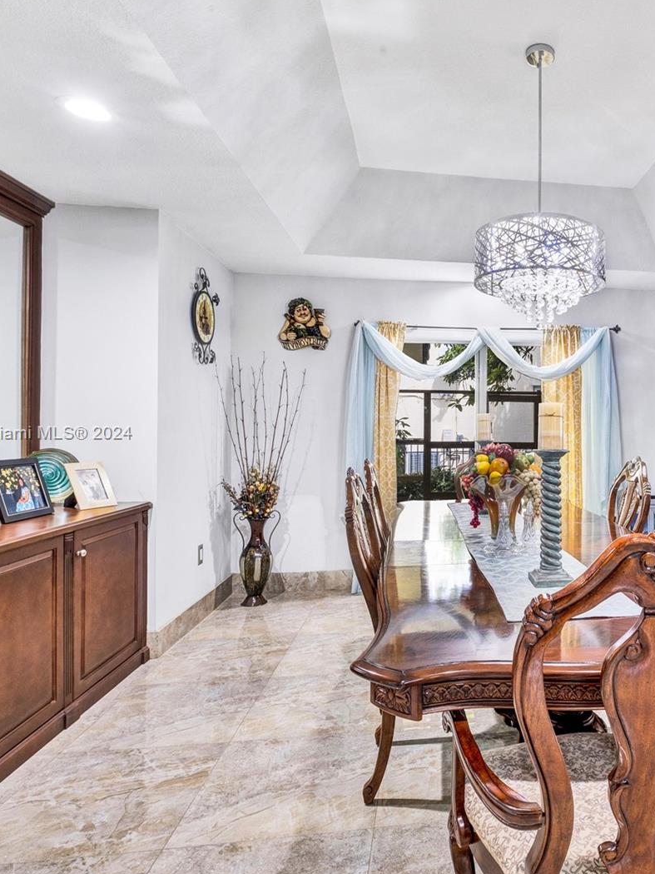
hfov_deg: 56.3
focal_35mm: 22
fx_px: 555
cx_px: 531
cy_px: 434
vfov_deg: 76.4
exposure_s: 1/4
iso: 250
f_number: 8
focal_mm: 10
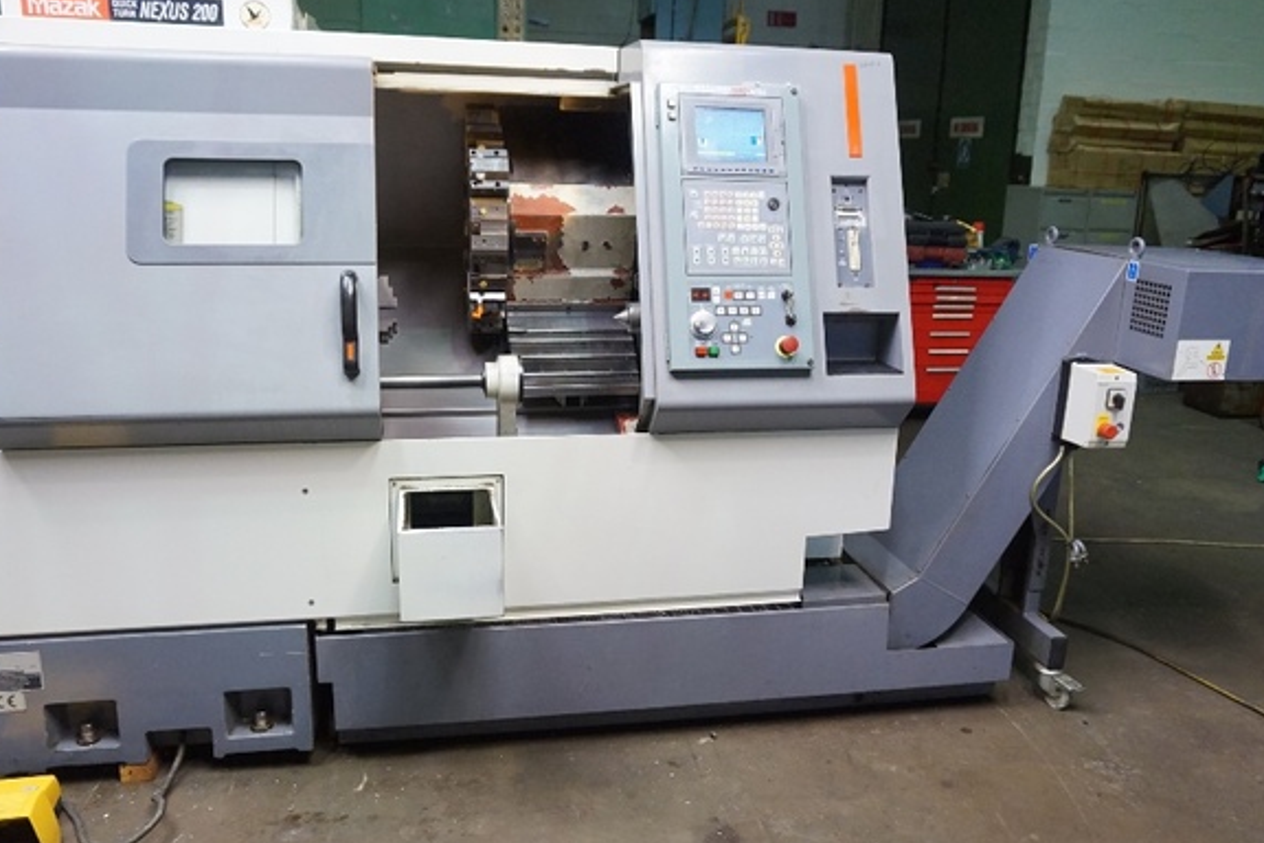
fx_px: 1053
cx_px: 652
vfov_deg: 43.6
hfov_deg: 61.9
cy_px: 422
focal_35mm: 30
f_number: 3.5
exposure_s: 1/160
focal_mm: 16
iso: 2000
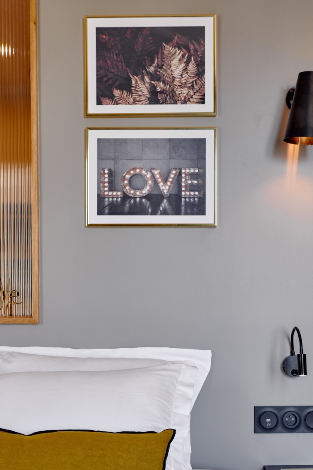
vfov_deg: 36.5
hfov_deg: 25.1
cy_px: 312
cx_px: 155
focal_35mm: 54
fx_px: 704
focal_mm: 36
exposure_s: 1/40
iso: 200
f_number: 4.5
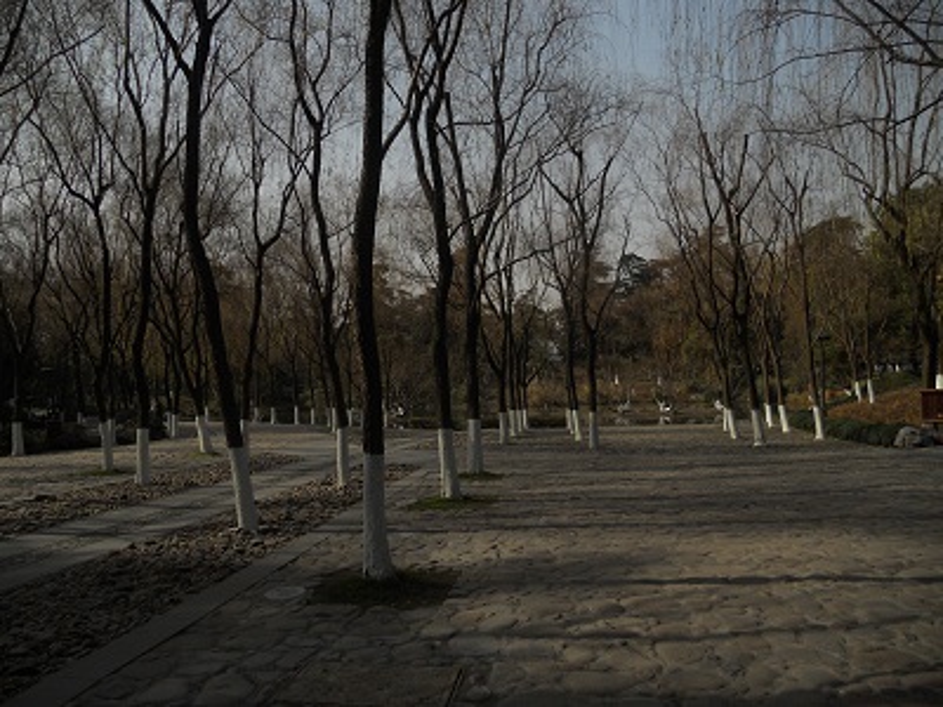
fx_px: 736
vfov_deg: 51.4
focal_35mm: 27
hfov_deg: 65.3
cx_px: 472
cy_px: 354
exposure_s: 1/1250
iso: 80
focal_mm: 4.9
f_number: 3.2
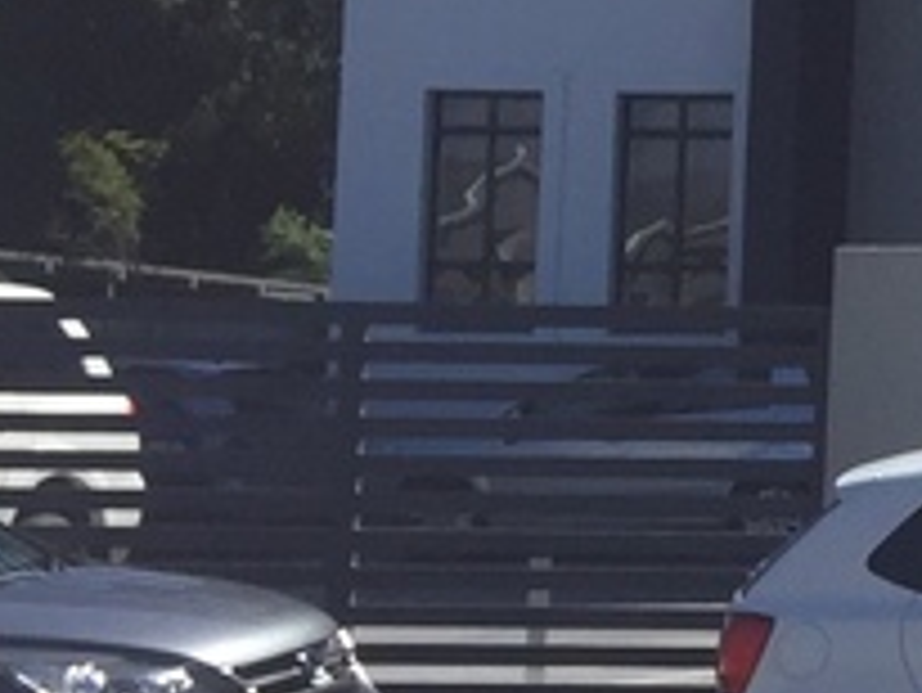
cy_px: 58
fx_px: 4531
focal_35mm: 170
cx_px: 2676
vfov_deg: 8.7
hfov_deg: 9.4
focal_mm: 4.15
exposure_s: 1/2475
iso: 32
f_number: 2.2
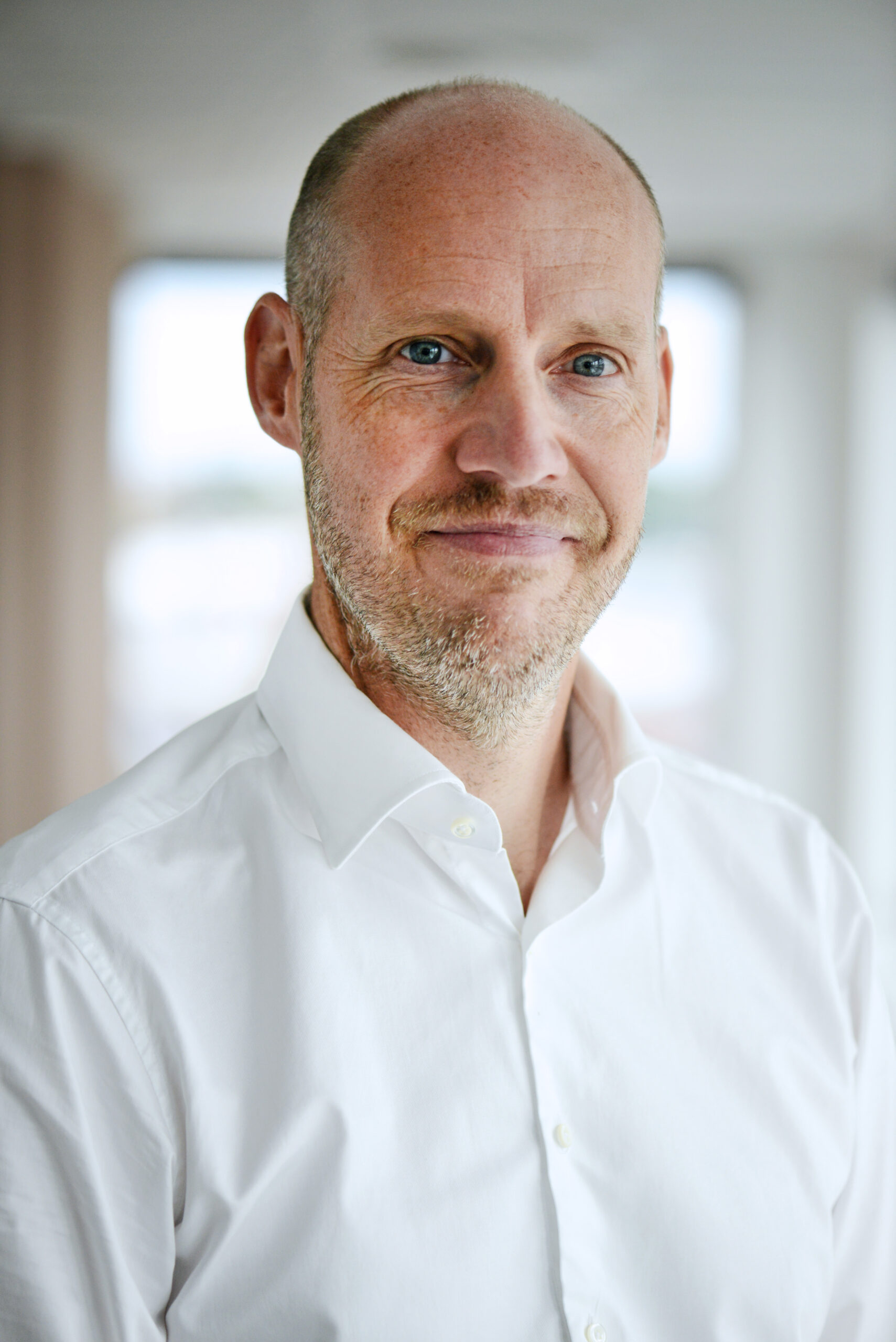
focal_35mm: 105
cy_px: 671
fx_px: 3916
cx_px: 448
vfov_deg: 19.4
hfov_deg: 13.1
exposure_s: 1/640
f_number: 3
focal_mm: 105
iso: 800
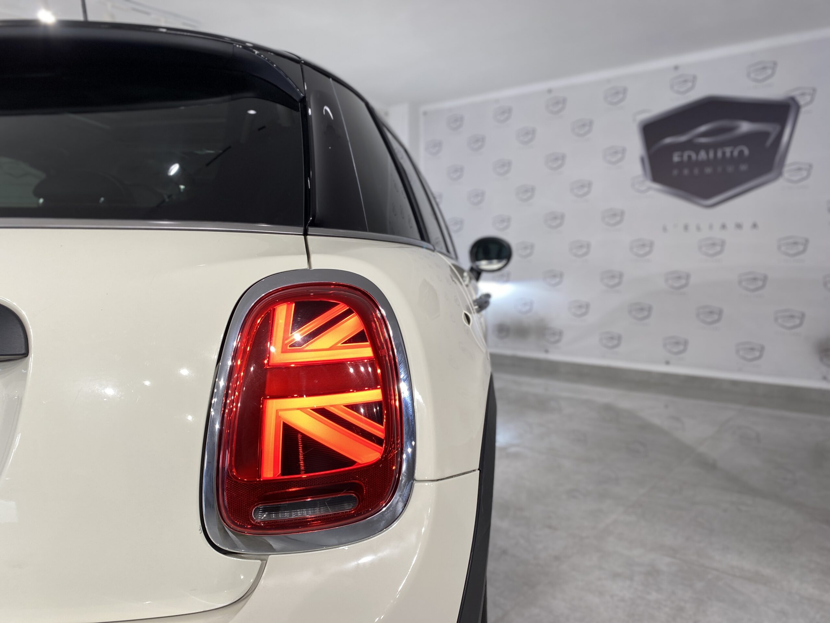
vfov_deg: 53.1
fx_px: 623
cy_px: 312
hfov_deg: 67.3
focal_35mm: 26
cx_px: 415
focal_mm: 4.25
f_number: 1.8
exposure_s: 1/125
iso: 32
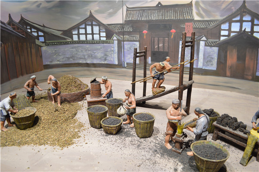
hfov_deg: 67.5
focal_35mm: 27
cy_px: 86
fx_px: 194
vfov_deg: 47.8
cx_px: 130
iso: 400
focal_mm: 18
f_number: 3.5
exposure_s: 1/25
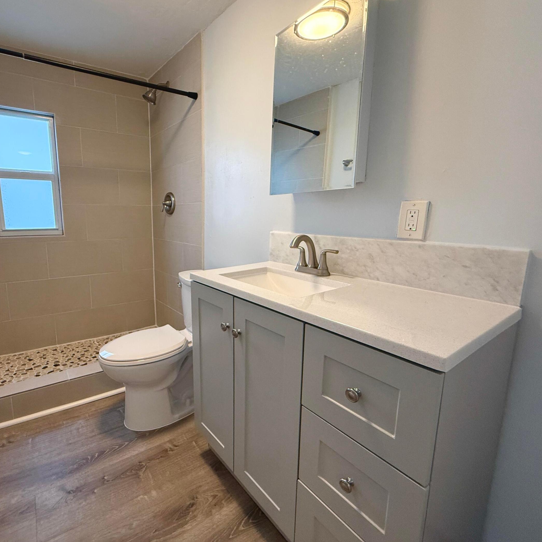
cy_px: 265
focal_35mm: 17
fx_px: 301
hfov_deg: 82.7
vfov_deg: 84.0
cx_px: 212
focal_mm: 2.22
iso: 250
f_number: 2.2
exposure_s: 1/120
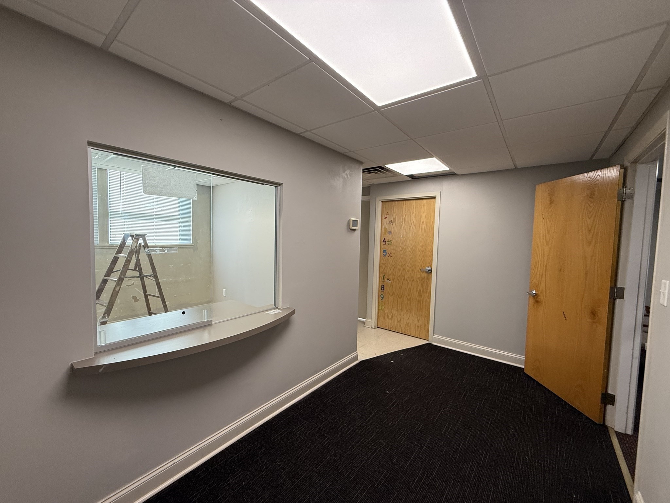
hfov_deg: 102.1
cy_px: 252
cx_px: 335
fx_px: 271
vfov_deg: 85.7
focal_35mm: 14
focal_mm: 2.22
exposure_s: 1/120
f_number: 2.2
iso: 160
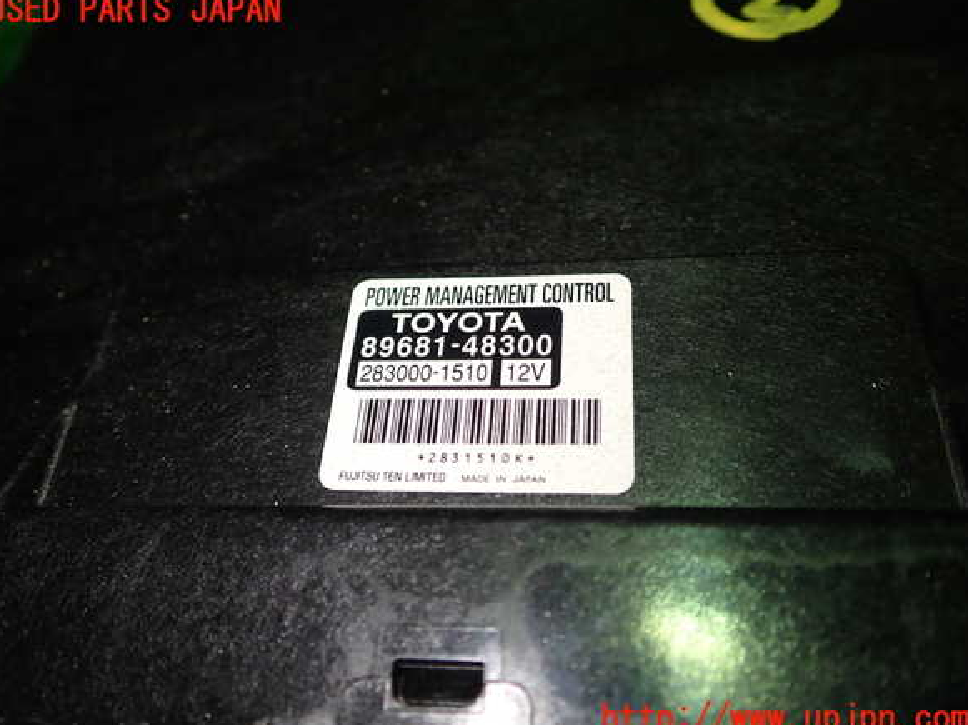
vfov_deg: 45.4
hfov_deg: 58.4
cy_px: 365
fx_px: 866
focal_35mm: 31
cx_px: 478
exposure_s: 1/60
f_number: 2.3
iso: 200
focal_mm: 5.4
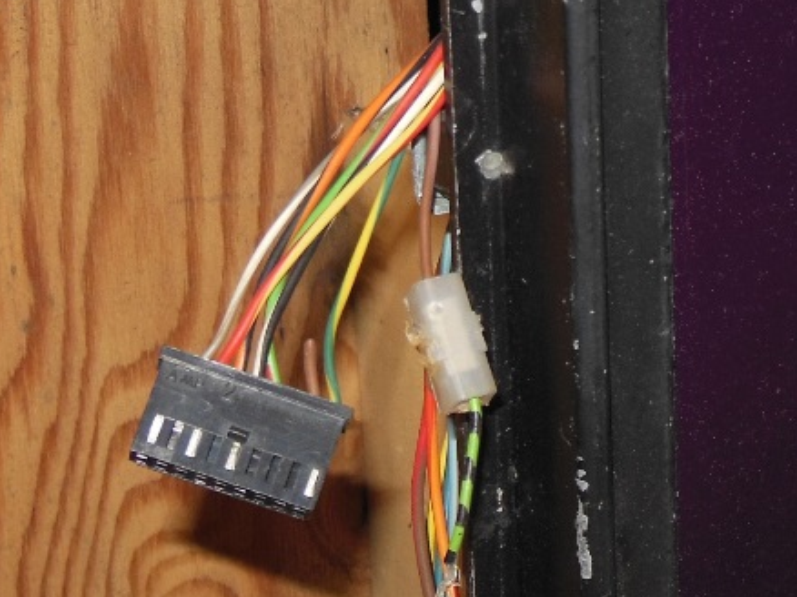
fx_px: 1013
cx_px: 406
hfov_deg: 43.0
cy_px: 298
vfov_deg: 32.8
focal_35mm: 44
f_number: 3.8
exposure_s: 1/30
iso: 125
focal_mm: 7.7
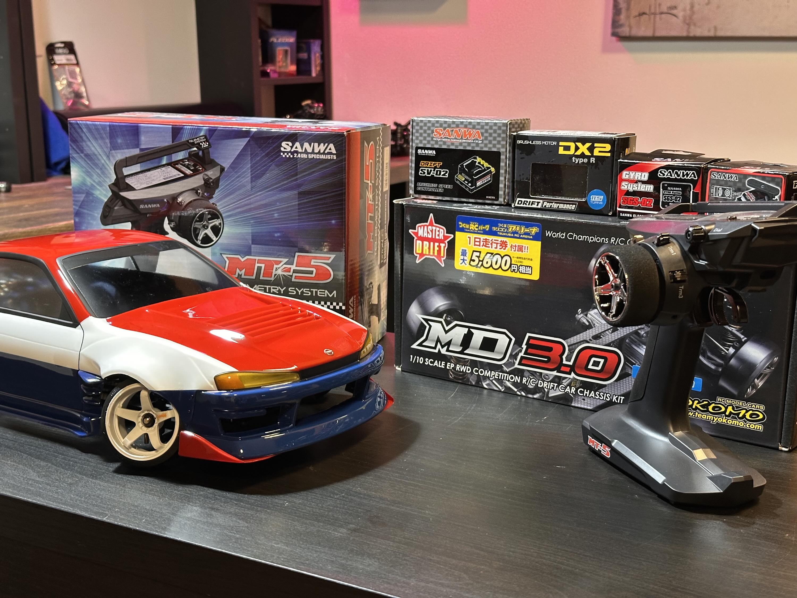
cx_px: 398
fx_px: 1105
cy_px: 299
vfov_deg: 30.3
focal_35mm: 48
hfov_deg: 39.7
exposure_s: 1/33
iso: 250
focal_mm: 6.86
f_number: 1.78
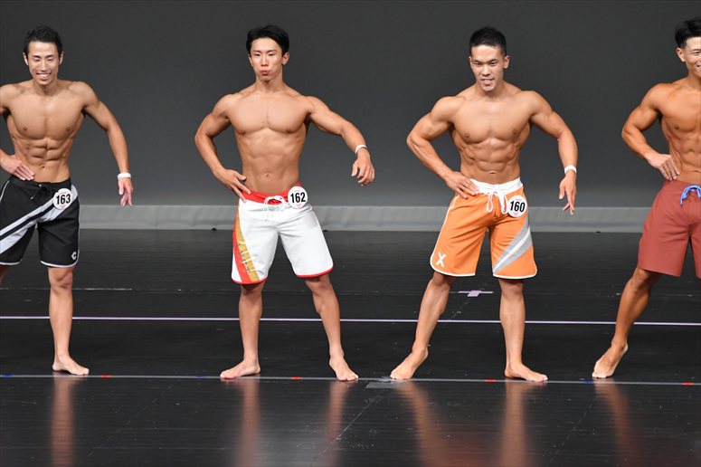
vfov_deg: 4.4
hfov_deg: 6.5
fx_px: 6131
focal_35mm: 315
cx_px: 350
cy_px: 234
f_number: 5.6
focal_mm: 210
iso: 4000
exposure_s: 1/400
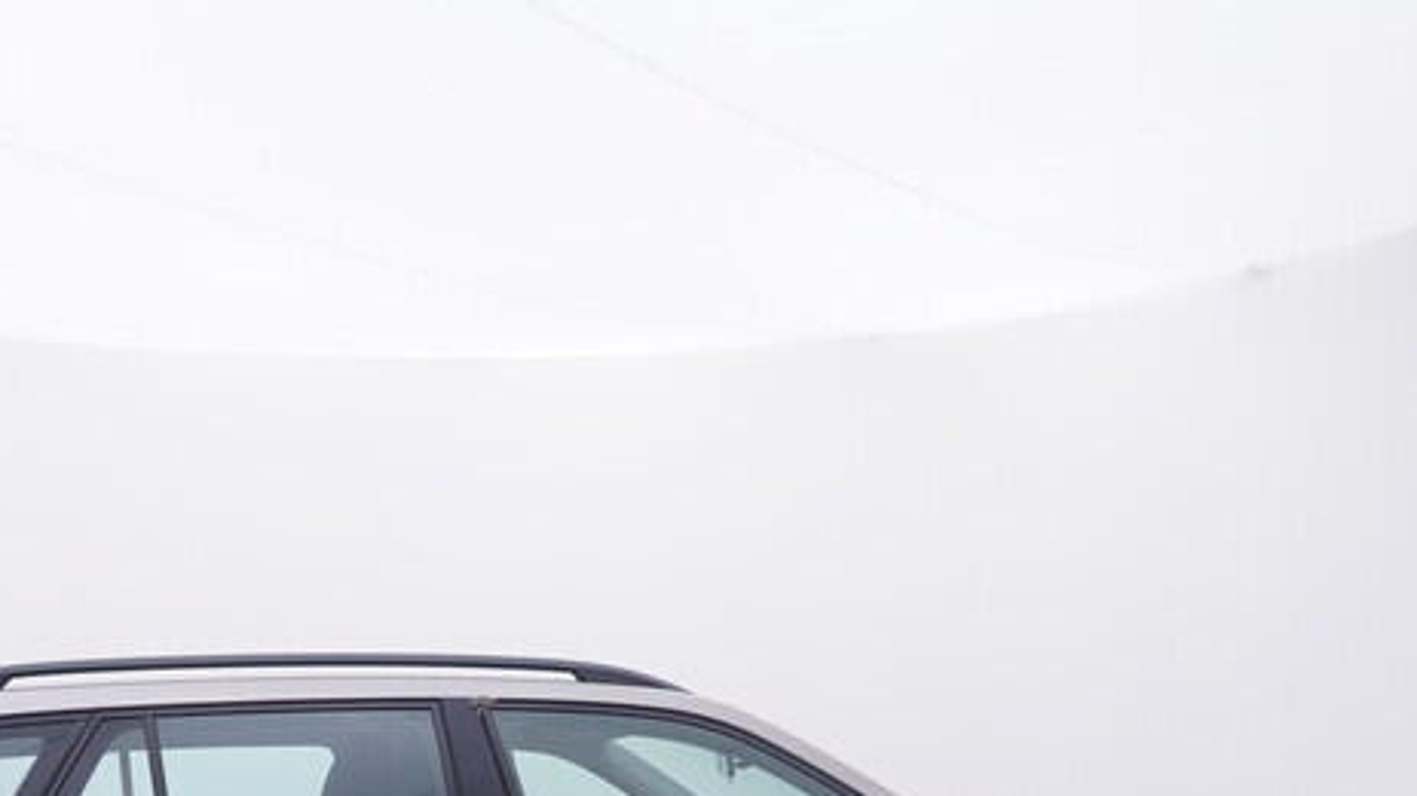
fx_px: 1959
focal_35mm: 52
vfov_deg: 21.0
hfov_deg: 39.4
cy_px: 1023
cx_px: 502
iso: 200
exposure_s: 1/80
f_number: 5
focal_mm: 15
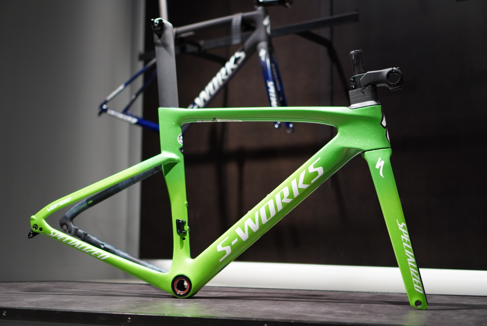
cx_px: 244
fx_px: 711
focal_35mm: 52
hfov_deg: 37.8
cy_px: 163
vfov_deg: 25.8
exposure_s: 1/250
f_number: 1.8
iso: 320
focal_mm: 35
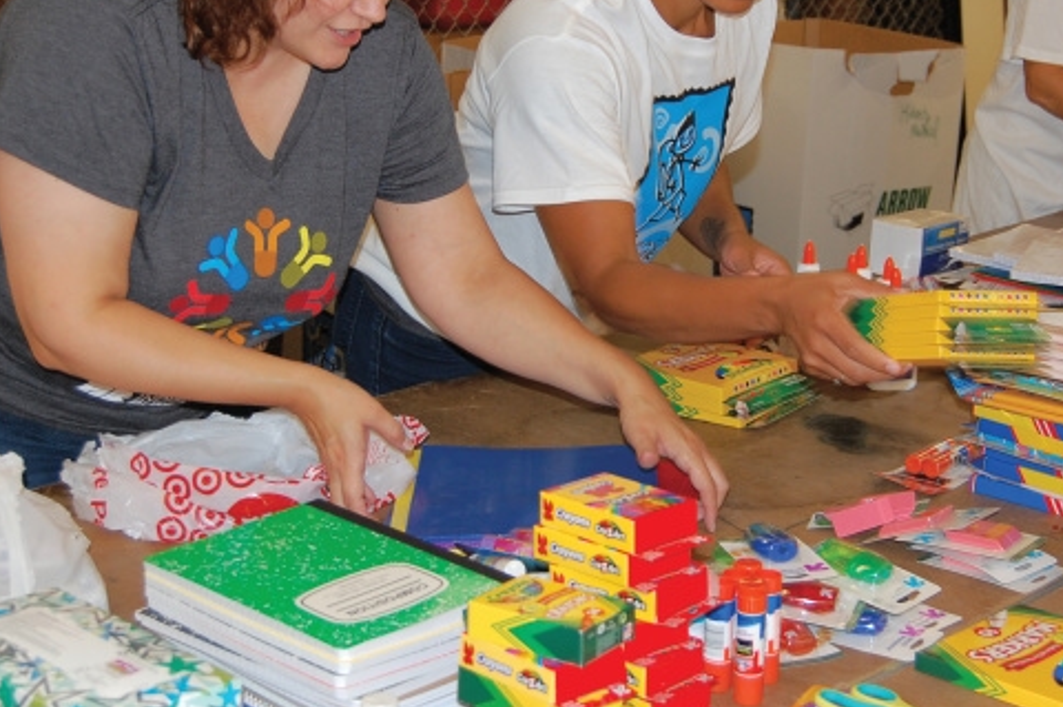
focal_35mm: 75
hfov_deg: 27.0
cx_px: 563
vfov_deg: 18.1
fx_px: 2212
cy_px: 240
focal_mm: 32
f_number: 4.5
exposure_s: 1/60
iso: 400
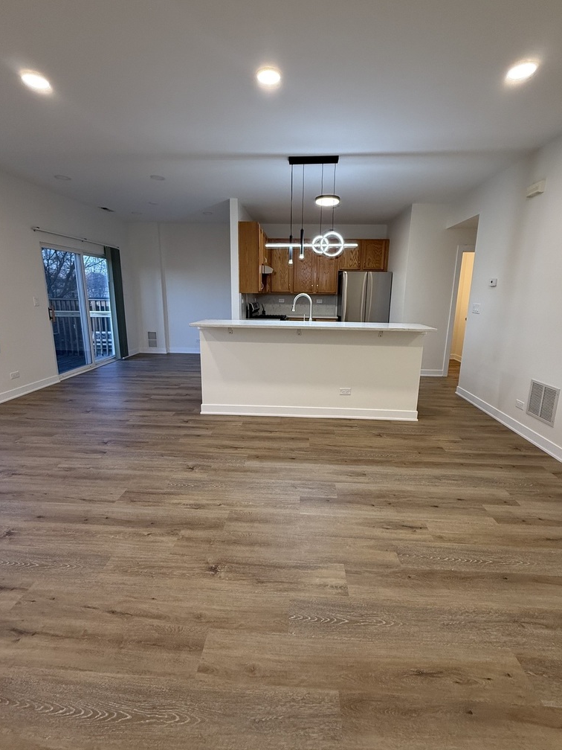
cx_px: 286
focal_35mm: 15
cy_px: 360
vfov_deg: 98.1
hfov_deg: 81.7
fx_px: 325
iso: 250
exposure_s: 1/120
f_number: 2.2
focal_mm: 2.22
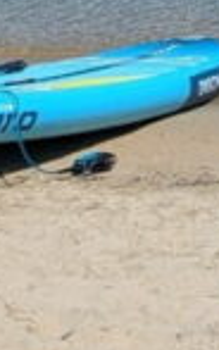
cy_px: -381
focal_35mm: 177
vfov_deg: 10.7
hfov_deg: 6.3
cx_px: 824
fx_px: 1689
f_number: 1.68
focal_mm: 6.9
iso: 19
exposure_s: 1/1527
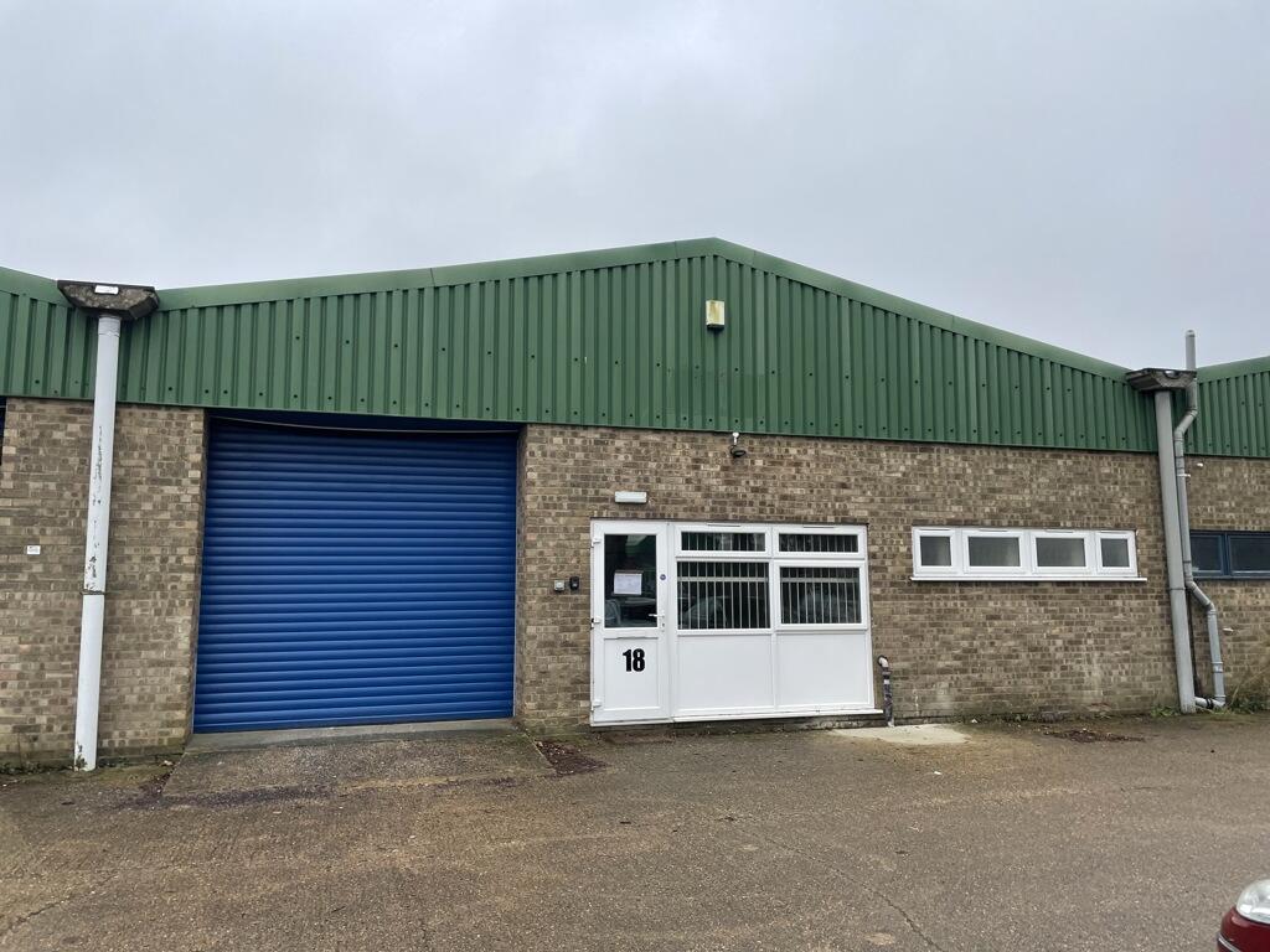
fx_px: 954
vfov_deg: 53.1
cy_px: 476
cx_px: 635
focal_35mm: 26
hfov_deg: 67.3
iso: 50
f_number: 1.6
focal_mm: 4.2
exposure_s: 1/121
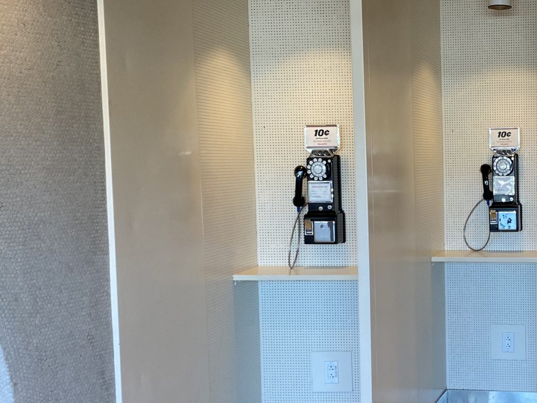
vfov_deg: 24.8
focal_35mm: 59
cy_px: 242
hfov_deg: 31.1
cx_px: 489
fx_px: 915
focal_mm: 4.25
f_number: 1.8
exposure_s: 1/120
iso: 125
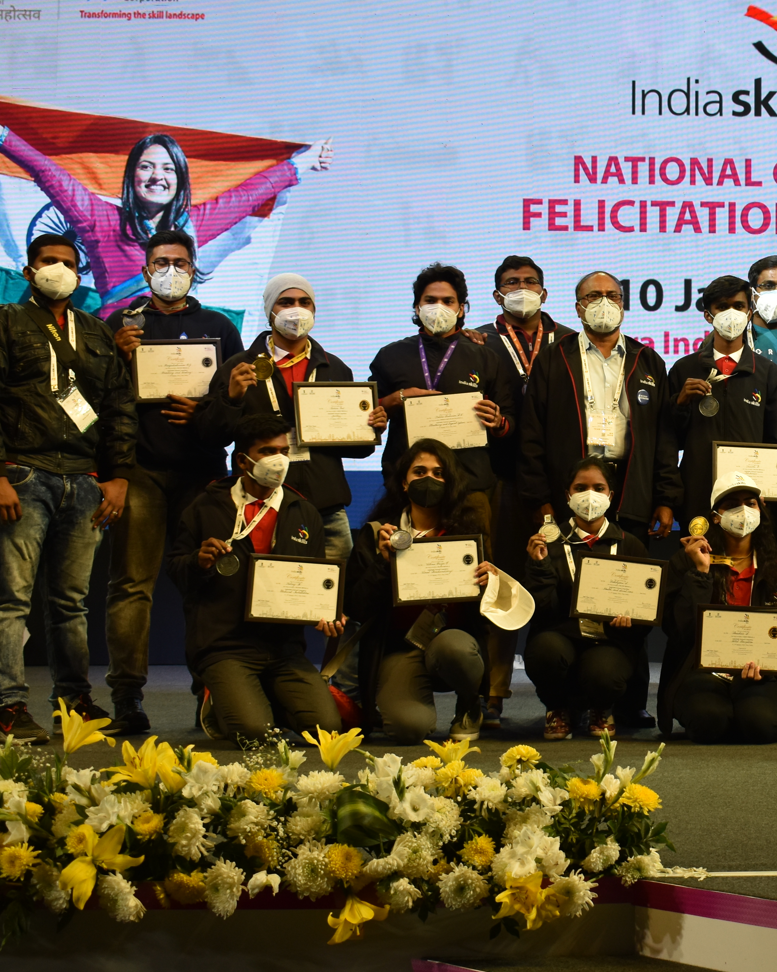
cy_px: 517
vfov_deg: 29.2
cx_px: 784
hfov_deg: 22.6
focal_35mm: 65
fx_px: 1865
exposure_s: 1/125
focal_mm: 25
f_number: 5.6
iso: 400
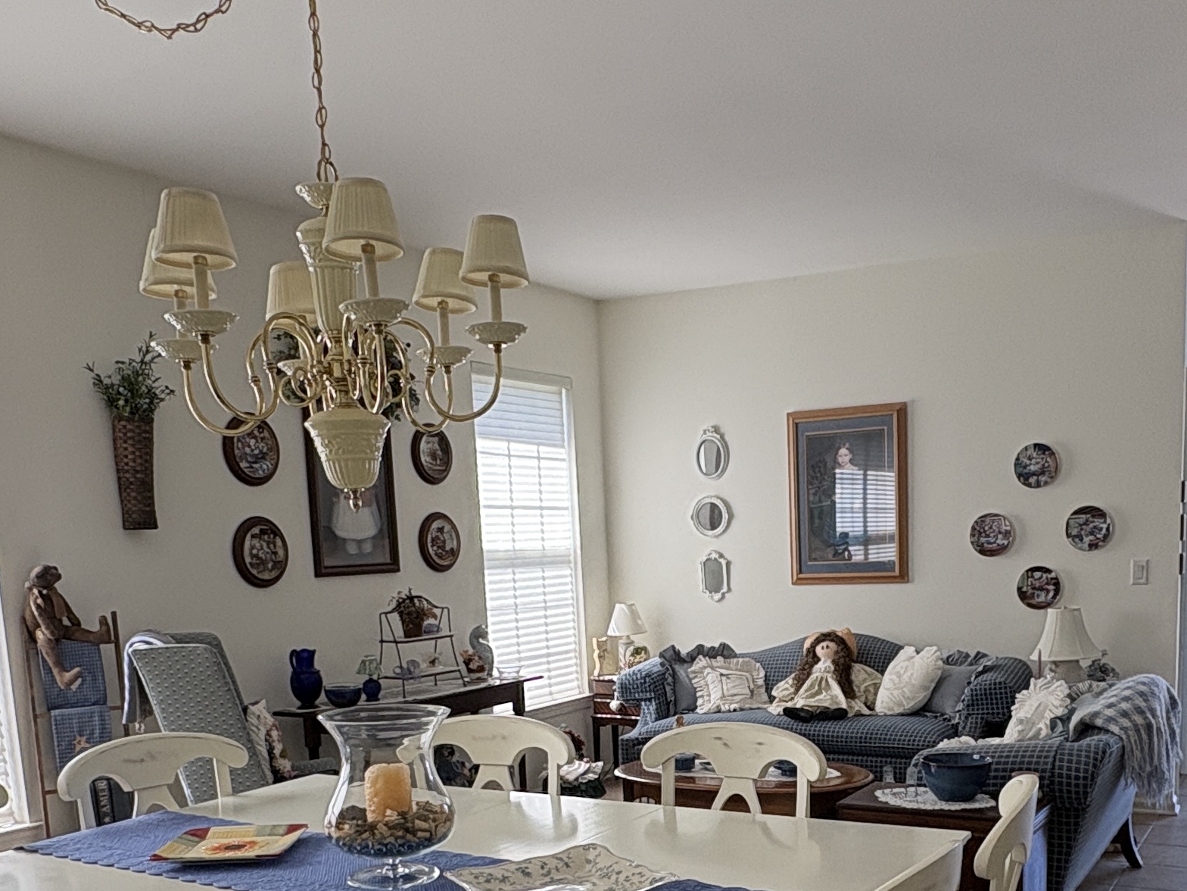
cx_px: 711
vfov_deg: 37.9
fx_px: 1234
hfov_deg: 51.0
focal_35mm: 36
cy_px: 742
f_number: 2.2
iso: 100
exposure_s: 1/99
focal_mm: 2.22
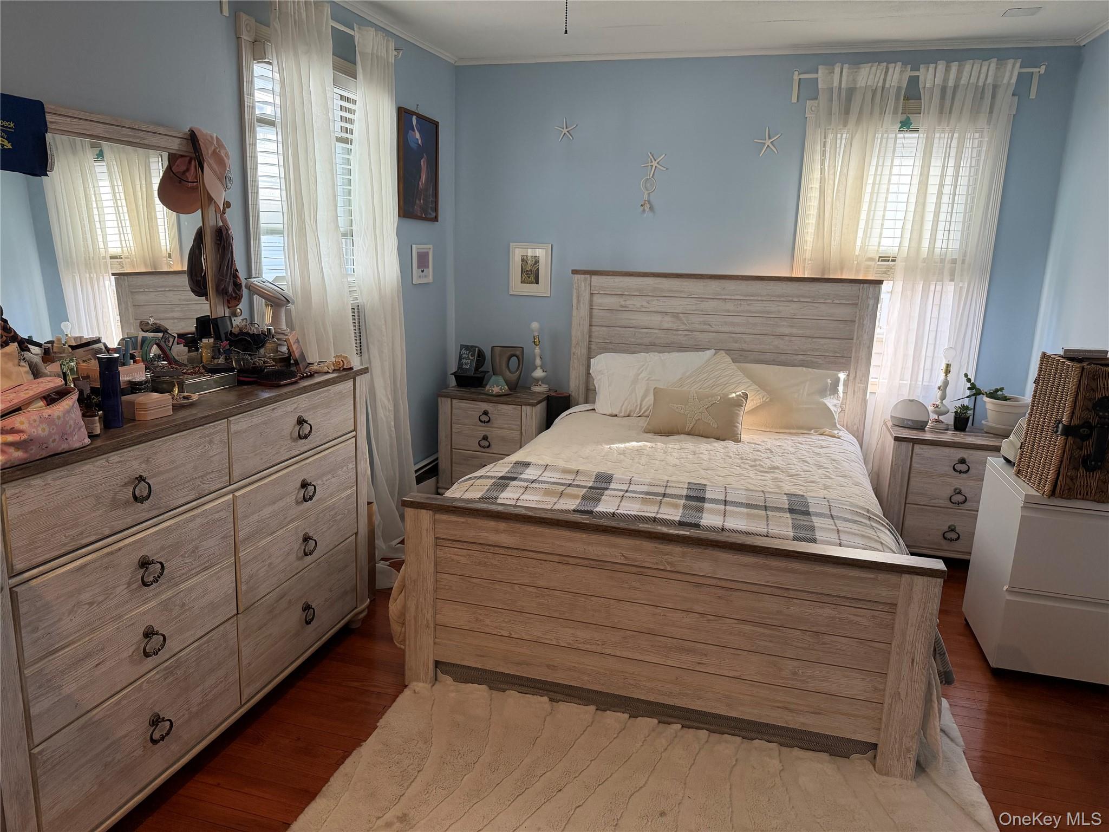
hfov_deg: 71.6
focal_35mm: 24
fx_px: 769
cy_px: 416
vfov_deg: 56.8
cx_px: 554
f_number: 1.78
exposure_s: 1/120
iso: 250
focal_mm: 6.76
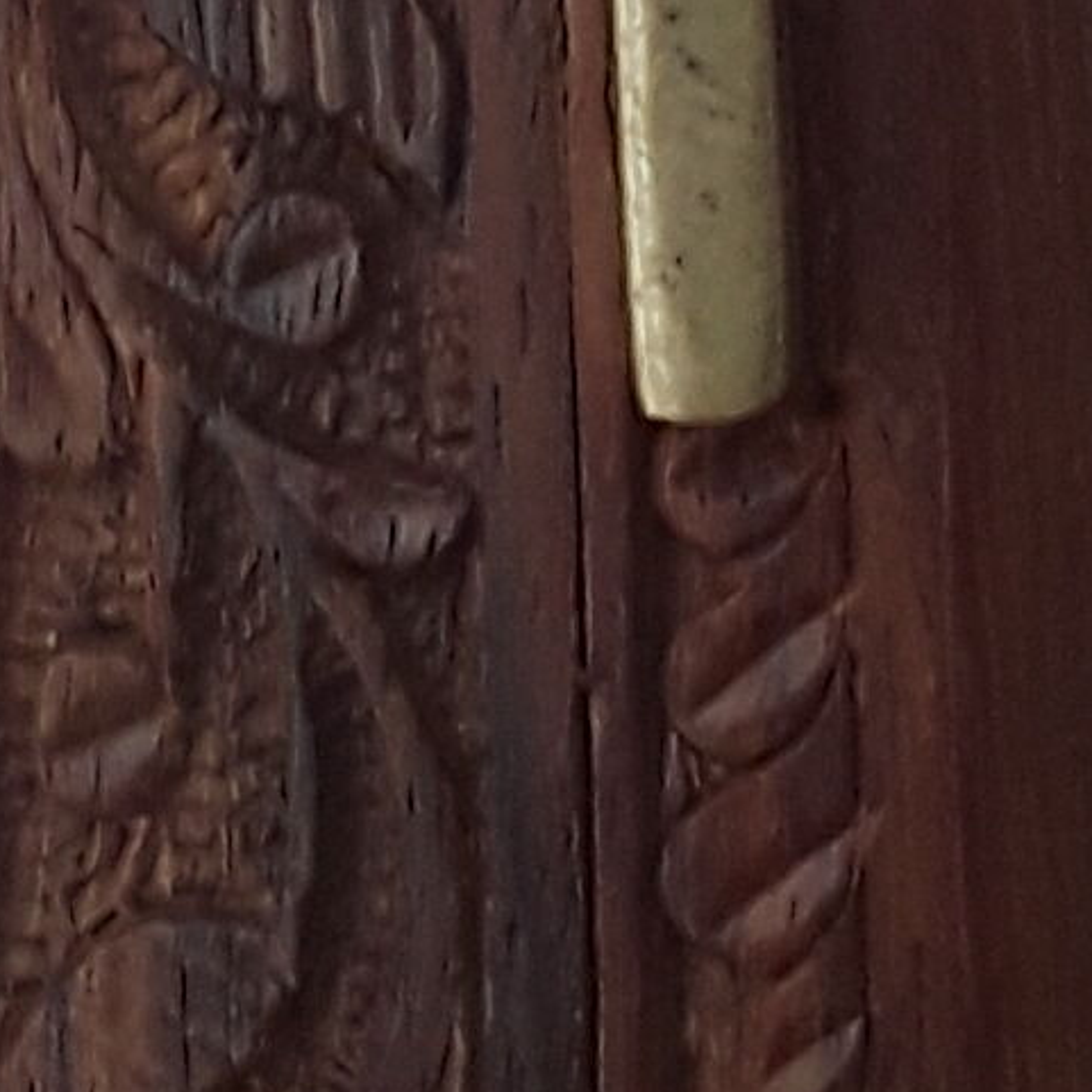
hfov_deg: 10.8
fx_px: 5782
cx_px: 440
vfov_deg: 10.3
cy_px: -661
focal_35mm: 162
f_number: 1.9
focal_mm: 2.91
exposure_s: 1/33
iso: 100
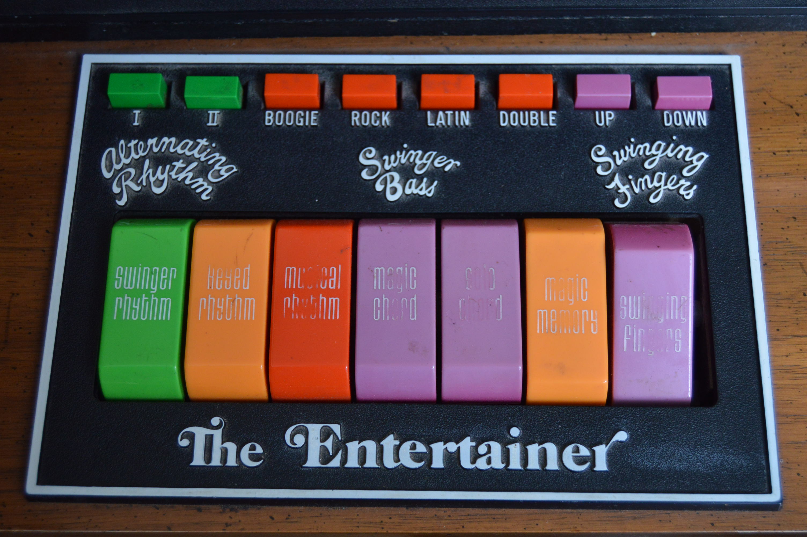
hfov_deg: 35.1
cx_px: 404
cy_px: 268
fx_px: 1277
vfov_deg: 23.7
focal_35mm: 57
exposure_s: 1/125
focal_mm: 38
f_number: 5.6
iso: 800
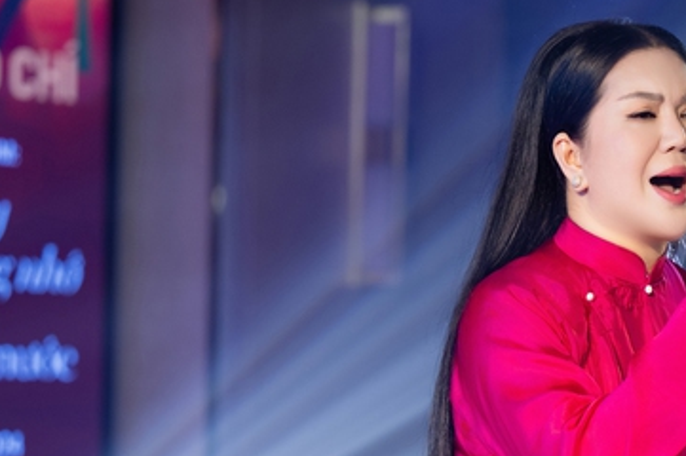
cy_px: 292
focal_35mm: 274
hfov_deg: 7.5
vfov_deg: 5.0
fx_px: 5216
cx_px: 561
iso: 640
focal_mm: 115
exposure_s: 1/200
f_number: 3.2
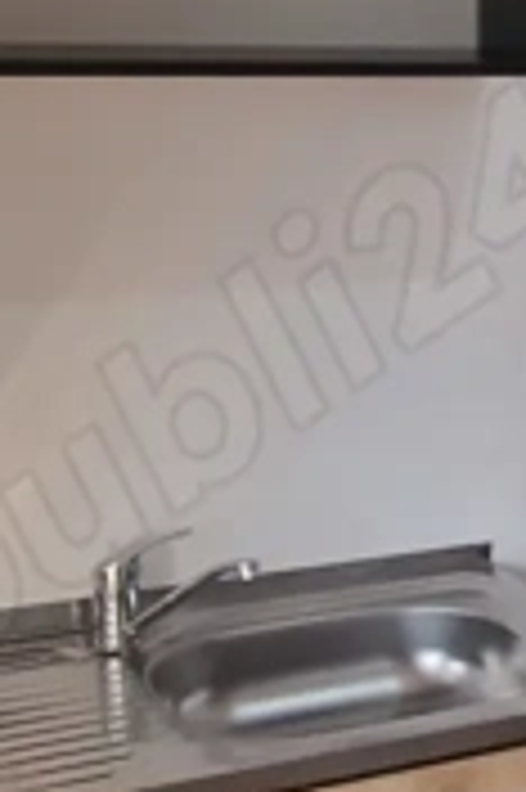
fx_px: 1691
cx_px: 881
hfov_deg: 15.7
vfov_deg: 26.3
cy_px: 387
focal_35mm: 77
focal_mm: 2.2
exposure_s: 1/50
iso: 80
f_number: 2.2
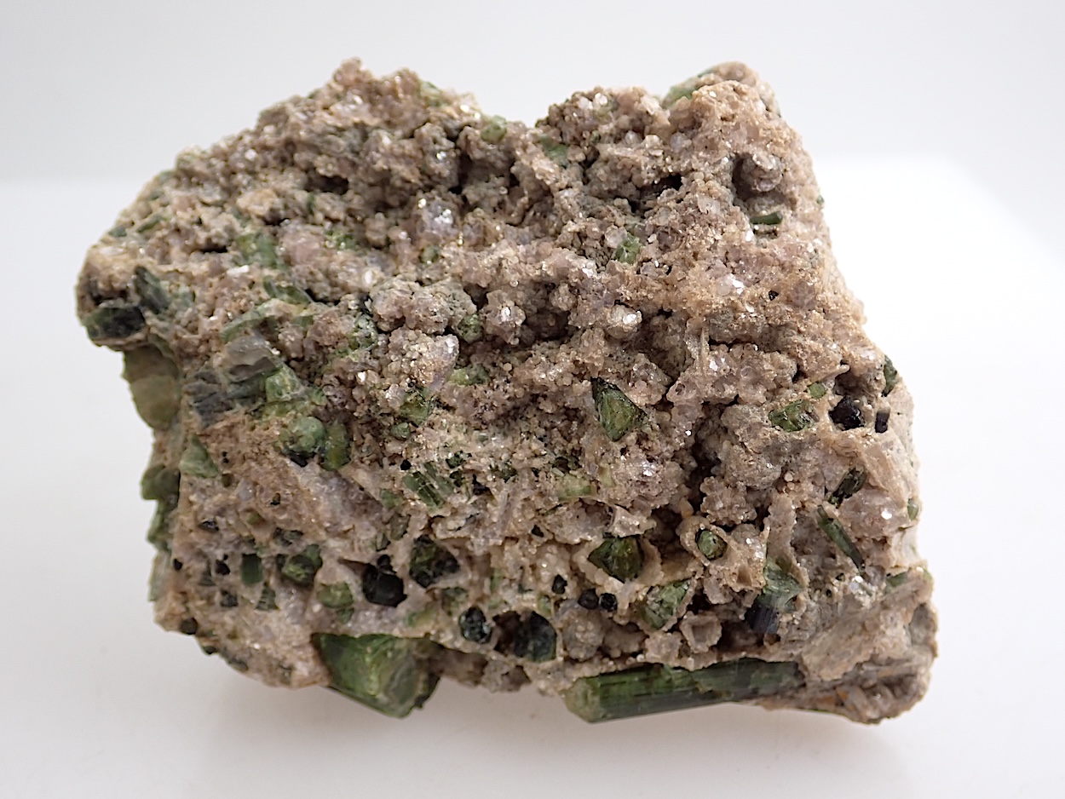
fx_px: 1354
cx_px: 532
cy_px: 400
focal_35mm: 44
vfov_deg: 32.9
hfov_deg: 42.9
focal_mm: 7.84
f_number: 2.9
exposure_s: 1/50
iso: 200
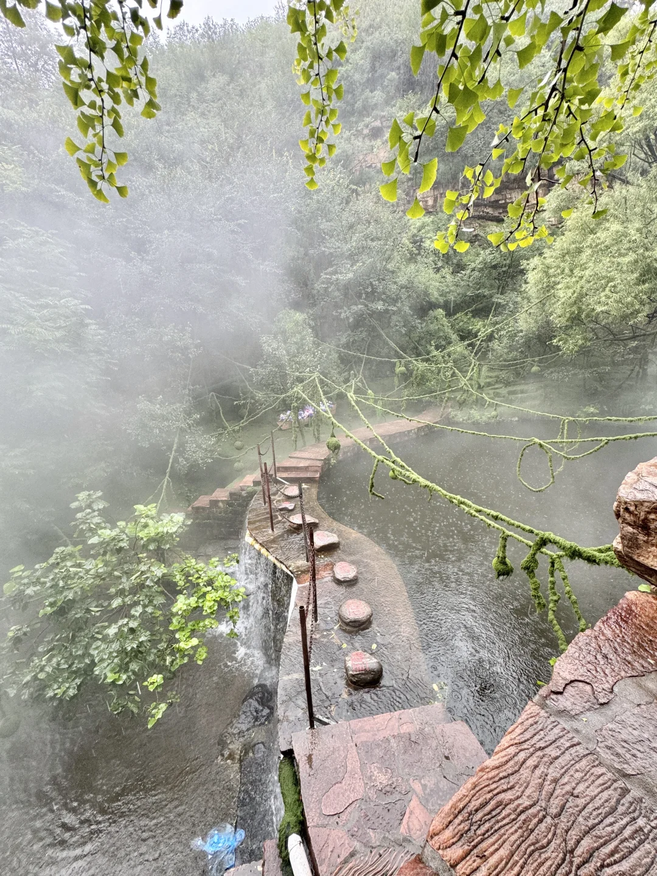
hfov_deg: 85.7
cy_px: 438
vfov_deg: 102.1
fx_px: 354
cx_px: 328
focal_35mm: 14
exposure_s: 1/99
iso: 100
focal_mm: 2.22
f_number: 2.2
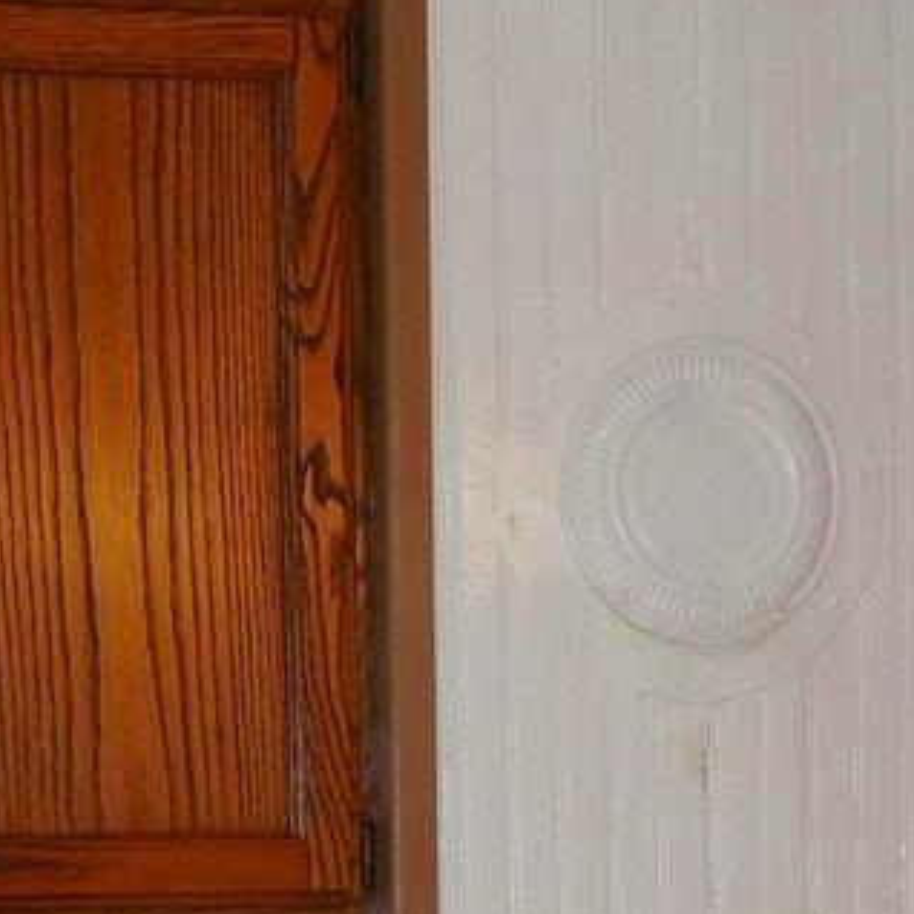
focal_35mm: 184
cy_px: 1426
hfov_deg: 9.5
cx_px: 606
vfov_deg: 9.2
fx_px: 5497
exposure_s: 1/30
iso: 280
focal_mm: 8.2
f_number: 3.8
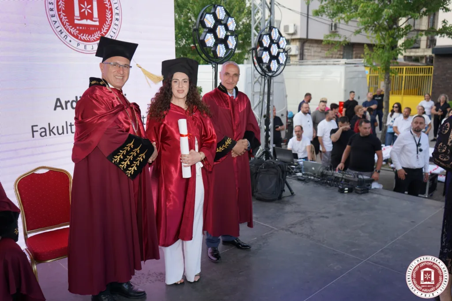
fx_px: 389
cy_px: 150
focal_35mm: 31
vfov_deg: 42.3
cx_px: 226
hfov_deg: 60.3
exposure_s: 1/160
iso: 160
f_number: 4
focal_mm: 31
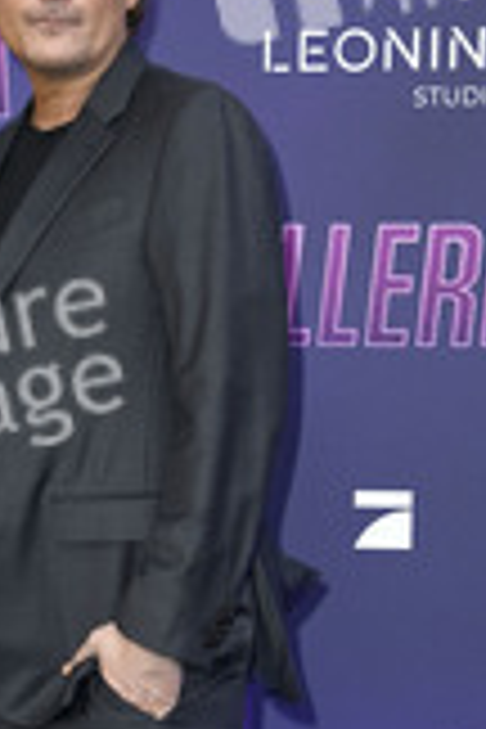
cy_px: 612
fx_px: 4090
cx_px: 22
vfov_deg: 10.1
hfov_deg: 6.8
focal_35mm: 202
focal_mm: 82
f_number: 5.6
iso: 500
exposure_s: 1/250
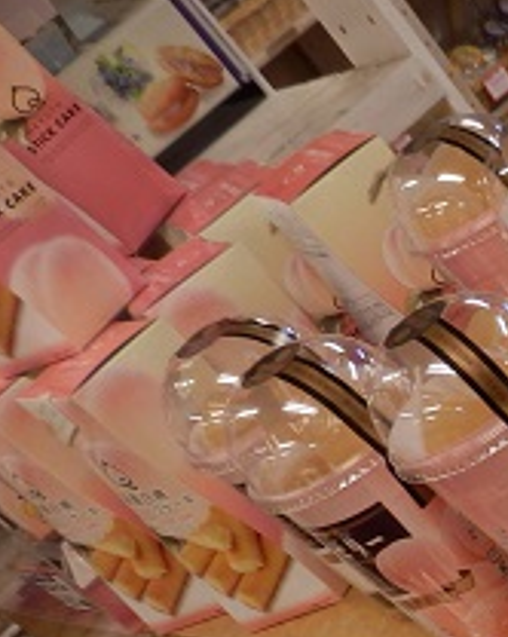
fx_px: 1656
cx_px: 1135
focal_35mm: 88
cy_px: 845
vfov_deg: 19.9
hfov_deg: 13.7
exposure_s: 1/30
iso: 100
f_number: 3
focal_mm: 4.5
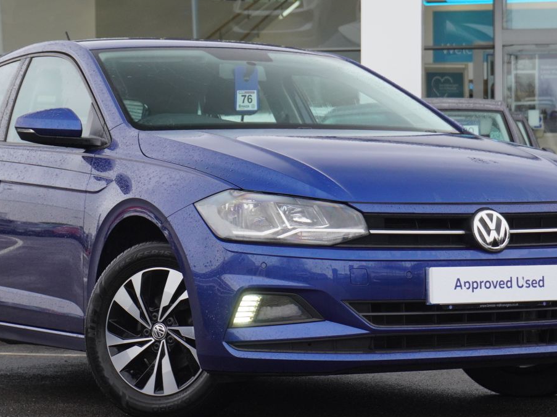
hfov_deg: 17.9
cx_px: 234
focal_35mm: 110
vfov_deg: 13.5
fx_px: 1767
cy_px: 160
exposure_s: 1/160
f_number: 5.6
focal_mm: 43
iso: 1000
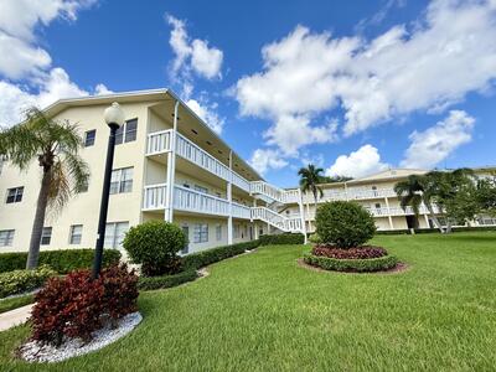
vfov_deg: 85.7
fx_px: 201
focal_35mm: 14
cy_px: 186
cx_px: 248
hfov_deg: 102.1
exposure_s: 1/1125
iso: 50
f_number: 2.2
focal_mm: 2.22
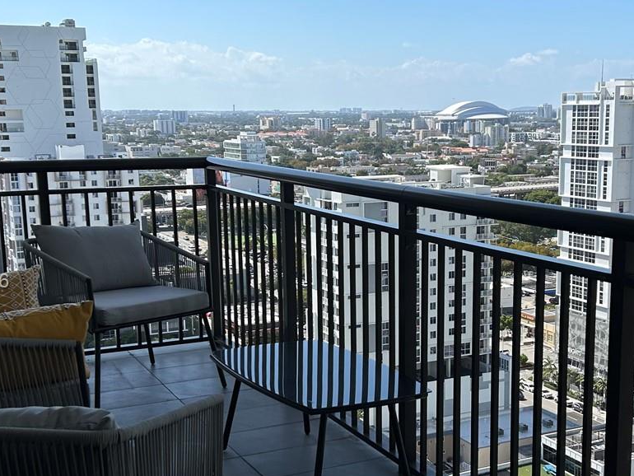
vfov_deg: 27.0
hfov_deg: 35.3
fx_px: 989
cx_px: 412
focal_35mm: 54
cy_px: 282
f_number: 1.5
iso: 50
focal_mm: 5.7
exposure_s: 1/5076
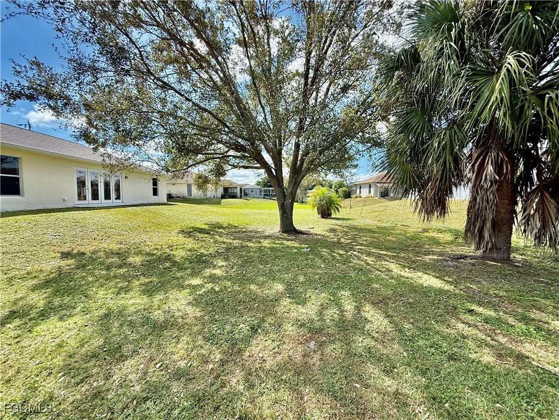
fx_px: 226
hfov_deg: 102.1
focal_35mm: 14
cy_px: 210
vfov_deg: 85.7
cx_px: 280
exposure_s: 1/1125
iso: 64
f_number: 2.2
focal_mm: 2.22
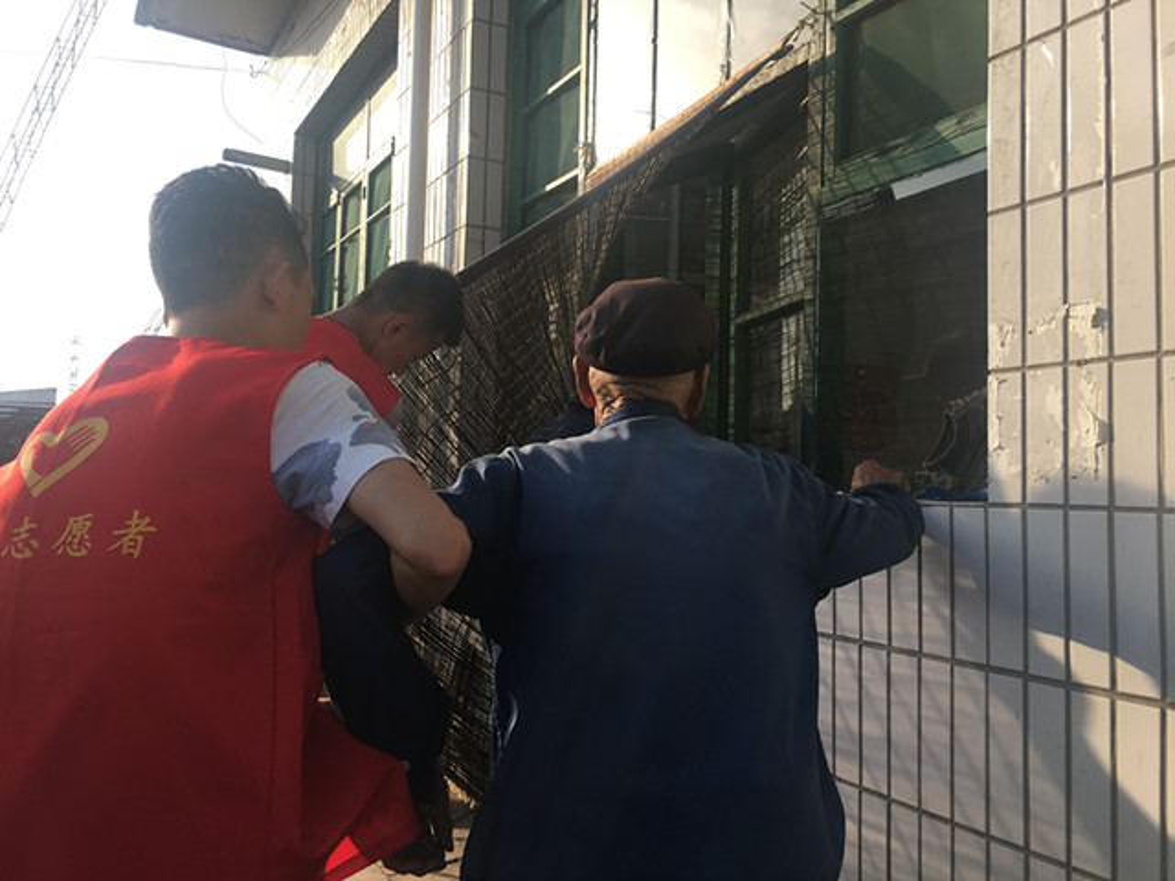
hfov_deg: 61.7
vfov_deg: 48.2
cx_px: 588
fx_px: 984
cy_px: 440
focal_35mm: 29
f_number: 2.2
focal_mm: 4.15
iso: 25
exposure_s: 1/427
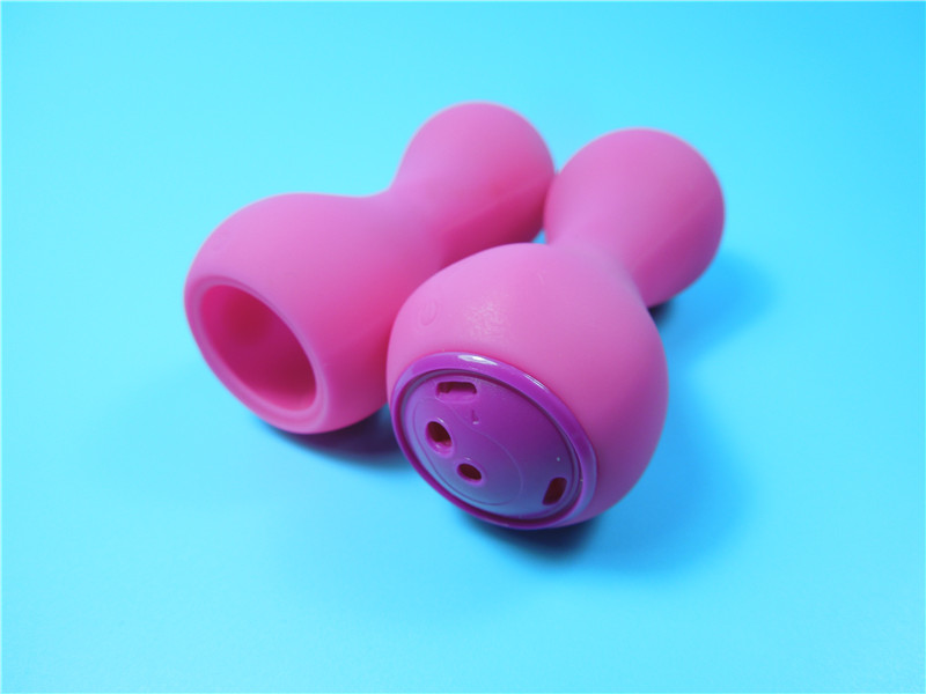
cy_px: 347
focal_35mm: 25
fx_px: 669
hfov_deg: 69.4
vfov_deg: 54.9
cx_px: 463
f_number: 3.3
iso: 100
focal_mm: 4.5
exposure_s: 1/50
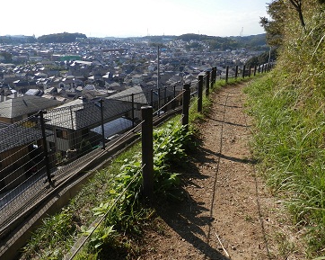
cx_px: 158
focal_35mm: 27
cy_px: 126
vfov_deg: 53.1
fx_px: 259
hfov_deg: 64.1
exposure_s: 1/1000
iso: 80
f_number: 3
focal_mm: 4.5
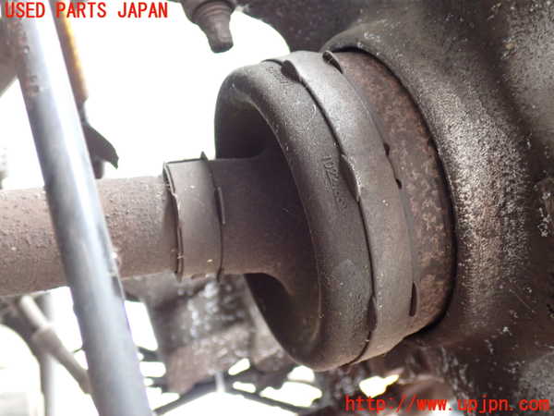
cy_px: 208
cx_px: 277
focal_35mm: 41
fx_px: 656
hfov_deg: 45.8
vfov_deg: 35.1
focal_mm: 7.31
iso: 500
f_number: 2.8
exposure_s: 1/40
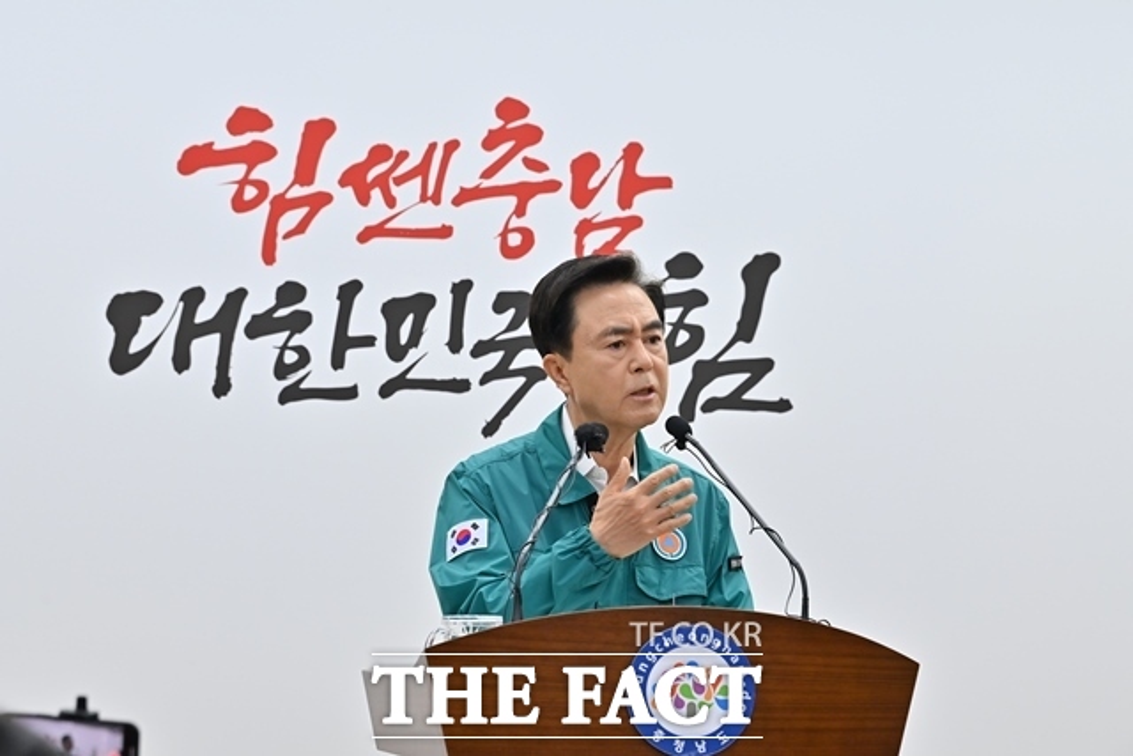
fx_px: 6295
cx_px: 566
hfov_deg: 10.3
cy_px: 378
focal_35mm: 200
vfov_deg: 6.9
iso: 1000
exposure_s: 1/320
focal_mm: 200
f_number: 6.3
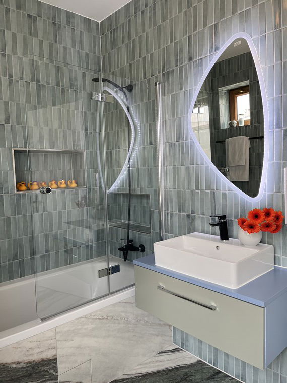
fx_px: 287
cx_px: 144
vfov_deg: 67.3
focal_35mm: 26
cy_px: 192
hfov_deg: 53.1
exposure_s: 1/100
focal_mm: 5.1
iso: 50
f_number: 1.6
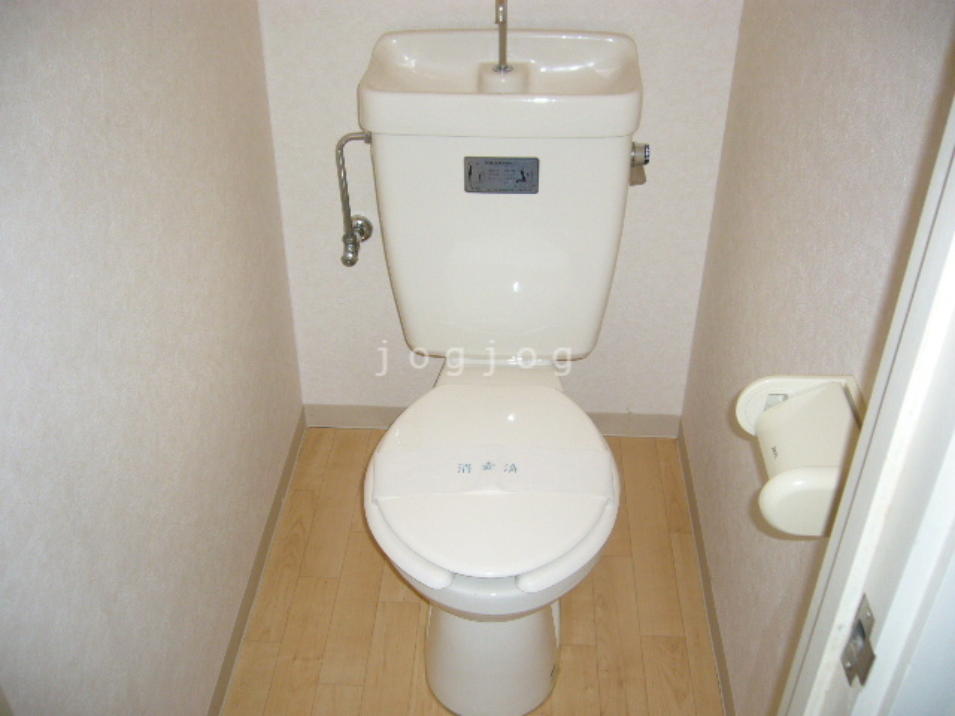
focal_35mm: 35
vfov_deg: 40.7
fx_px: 966
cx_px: 478
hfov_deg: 52.6
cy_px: 358
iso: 80
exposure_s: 1/60
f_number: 2.8
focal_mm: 5.8
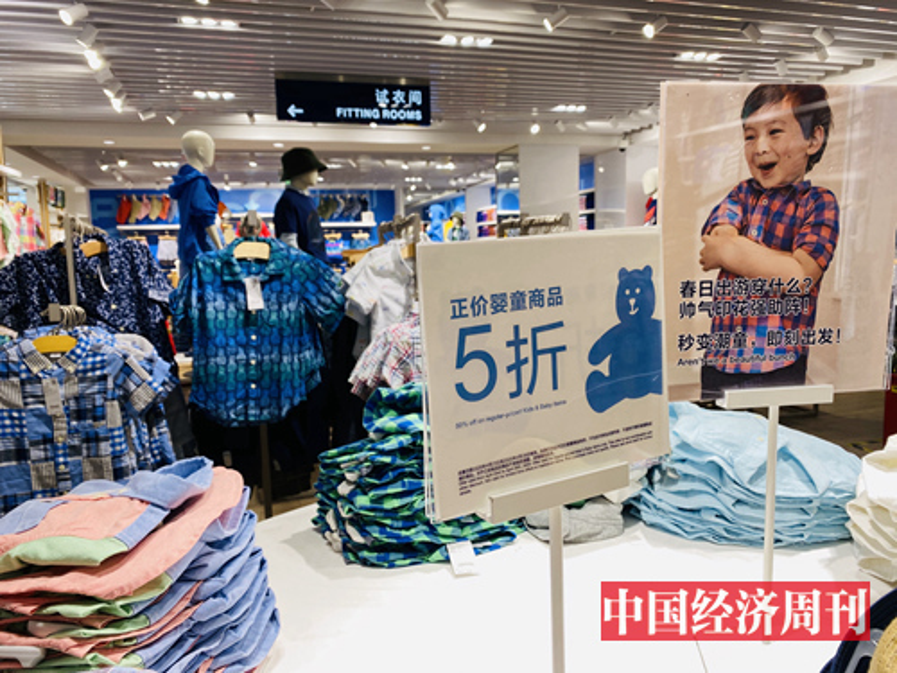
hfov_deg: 67.3
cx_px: 448
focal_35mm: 26
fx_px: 674
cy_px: 336
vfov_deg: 53.1
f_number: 1.8
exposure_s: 1/118
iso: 32
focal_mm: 4.25
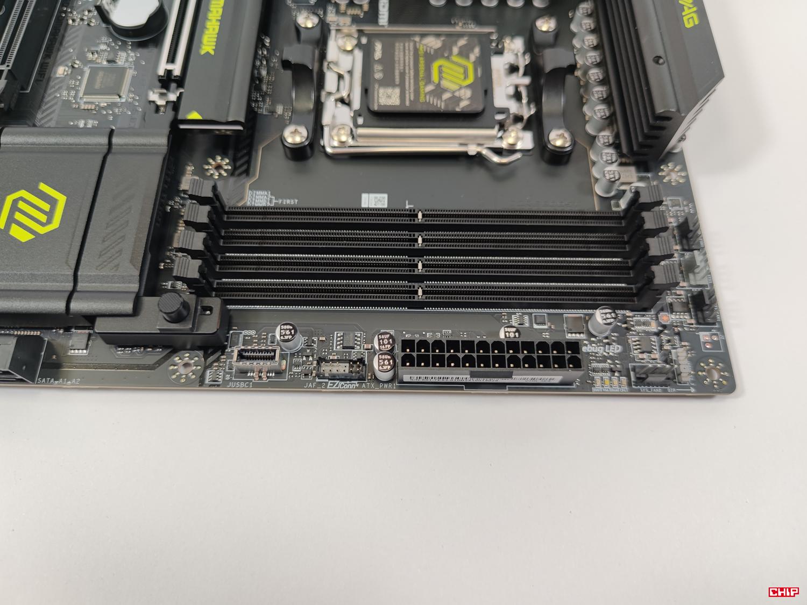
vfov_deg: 54.9
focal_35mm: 25
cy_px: 302
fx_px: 583
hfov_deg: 69.4
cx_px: 404
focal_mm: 6.78
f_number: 1.85
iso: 80
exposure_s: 1/100
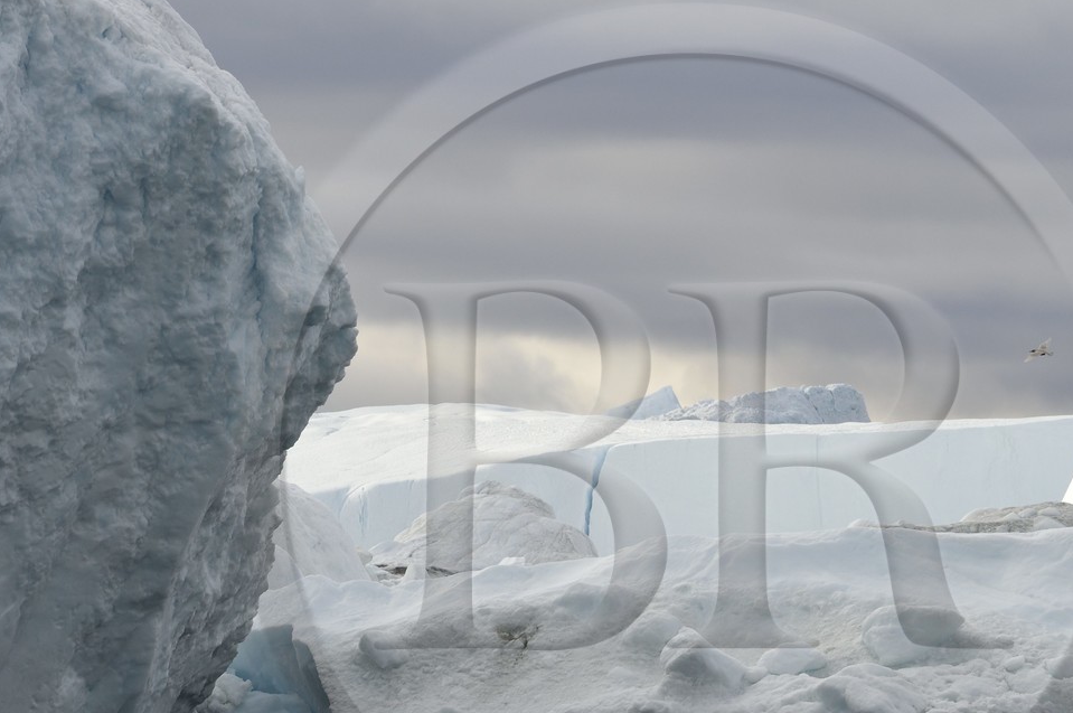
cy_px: 467
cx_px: 690
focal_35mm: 434
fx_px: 12920
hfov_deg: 4.8
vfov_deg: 3.2
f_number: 11
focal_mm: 260
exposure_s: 1/500
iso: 400
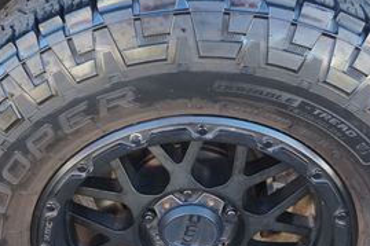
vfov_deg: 23.6
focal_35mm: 57
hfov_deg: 34.9
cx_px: 140
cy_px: 169
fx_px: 585
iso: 250
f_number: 4
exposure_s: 1/60
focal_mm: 16
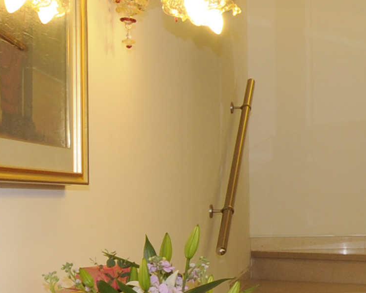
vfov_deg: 18.9
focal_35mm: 81
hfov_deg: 17.7
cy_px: 162
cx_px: 702
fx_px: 877
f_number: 8
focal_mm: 10
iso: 200
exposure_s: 1/4
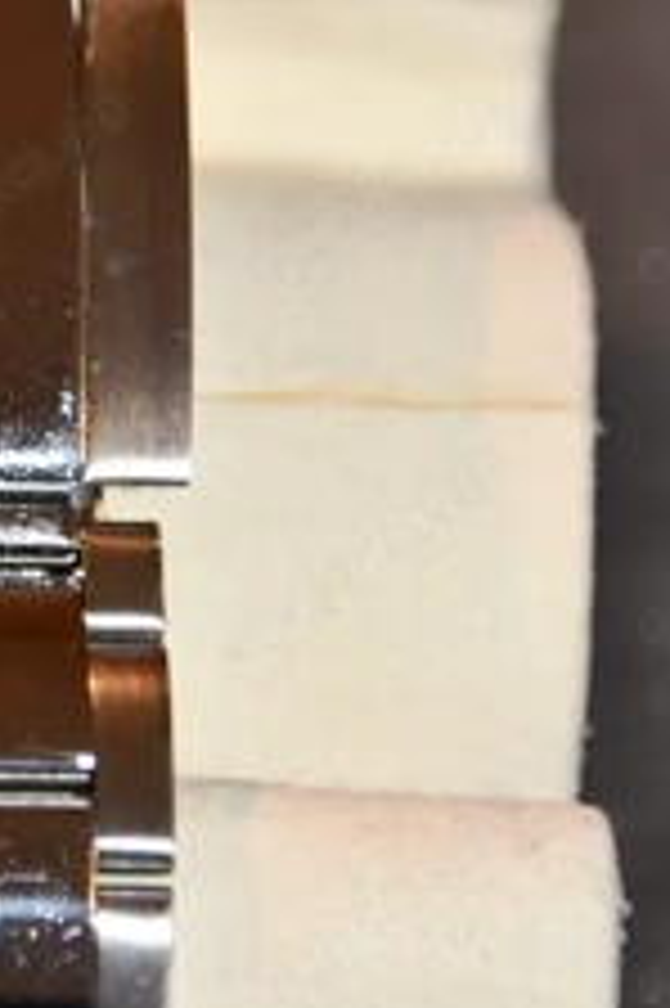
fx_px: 25302
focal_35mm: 905
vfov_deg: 2.3
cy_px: 324
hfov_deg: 1.5
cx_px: 18
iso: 2800
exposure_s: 1/60
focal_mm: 300
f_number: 6.3
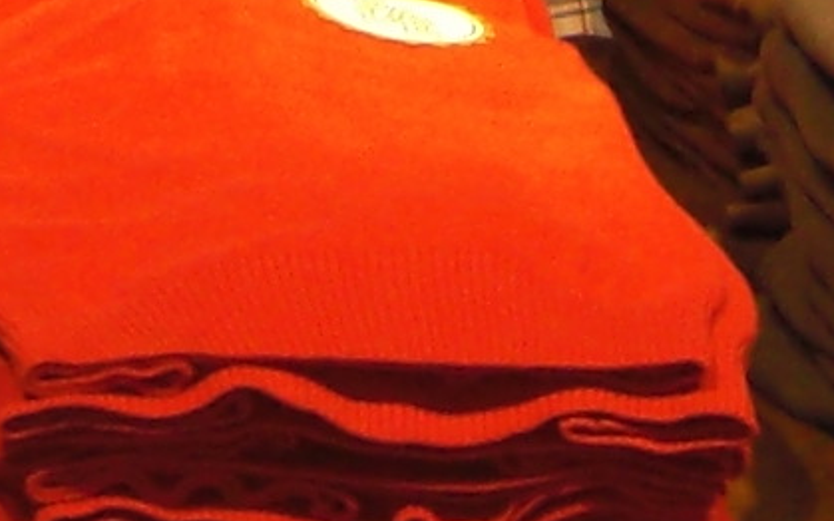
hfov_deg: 6.7
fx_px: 7138
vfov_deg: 4.1
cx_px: 167
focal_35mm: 314
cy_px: -984
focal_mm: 6.2
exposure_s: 1/60
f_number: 2.7
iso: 100
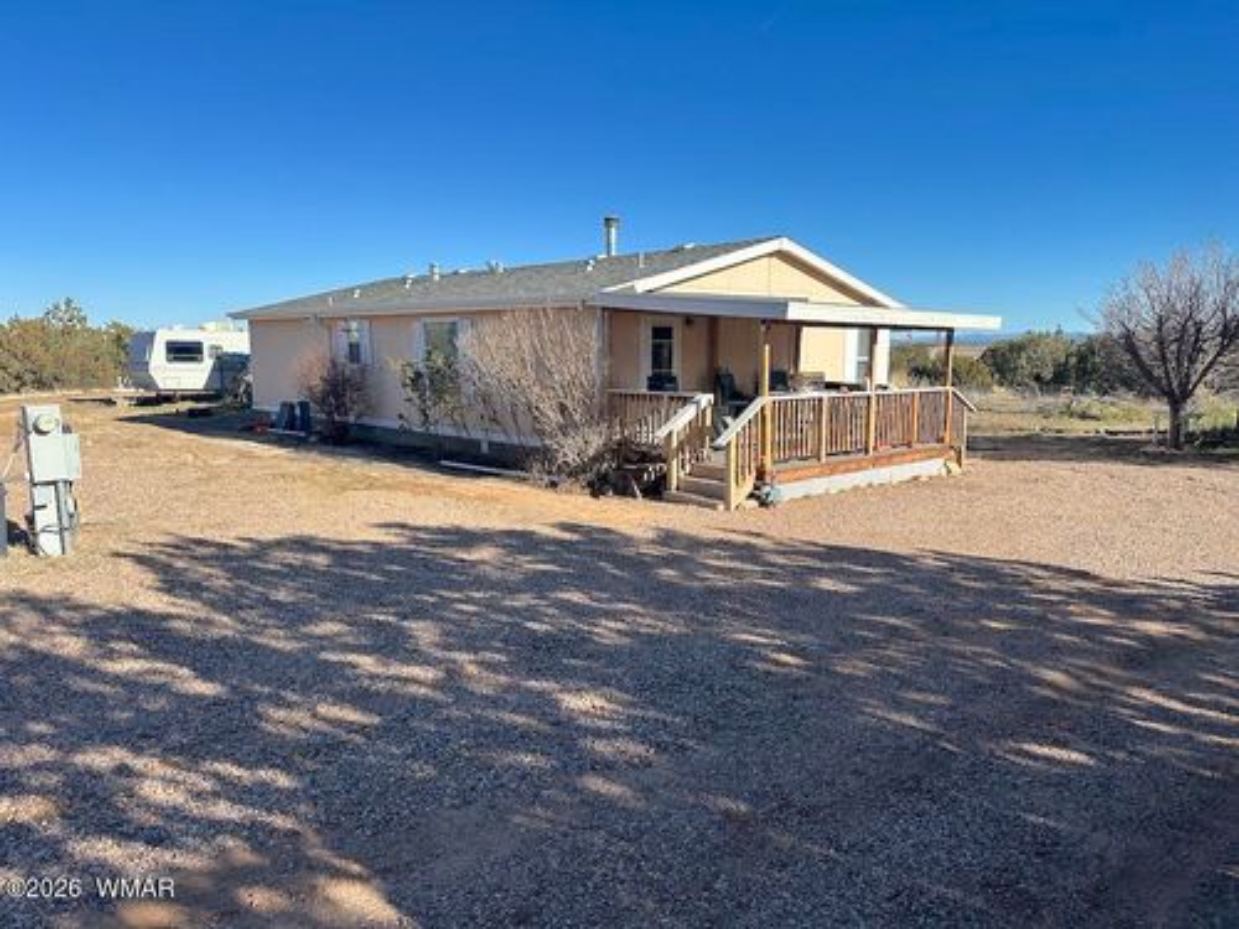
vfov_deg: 56.8
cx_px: 620
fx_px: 859
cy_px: 464
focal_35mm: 24
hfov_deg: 71.6
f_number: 1.78
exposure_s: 1/4016
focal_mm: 6.86
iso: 80
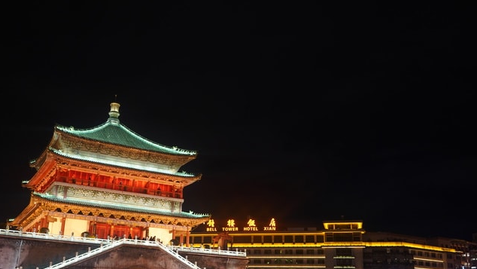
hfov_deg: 54.0
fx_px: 468
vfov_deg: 31.9
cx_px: 238
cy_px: 159
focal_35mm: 37
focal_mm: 35
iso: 1250
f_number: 4
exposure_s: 1/60
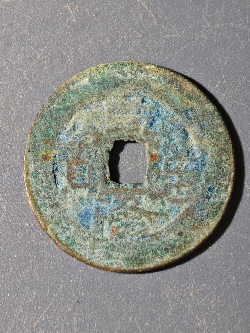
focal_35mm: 105
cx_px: 125
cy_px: 166
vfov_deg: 18.7
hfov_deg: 14.1
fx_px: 1011
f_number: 2
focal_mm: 9
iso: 400
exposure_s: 1/100
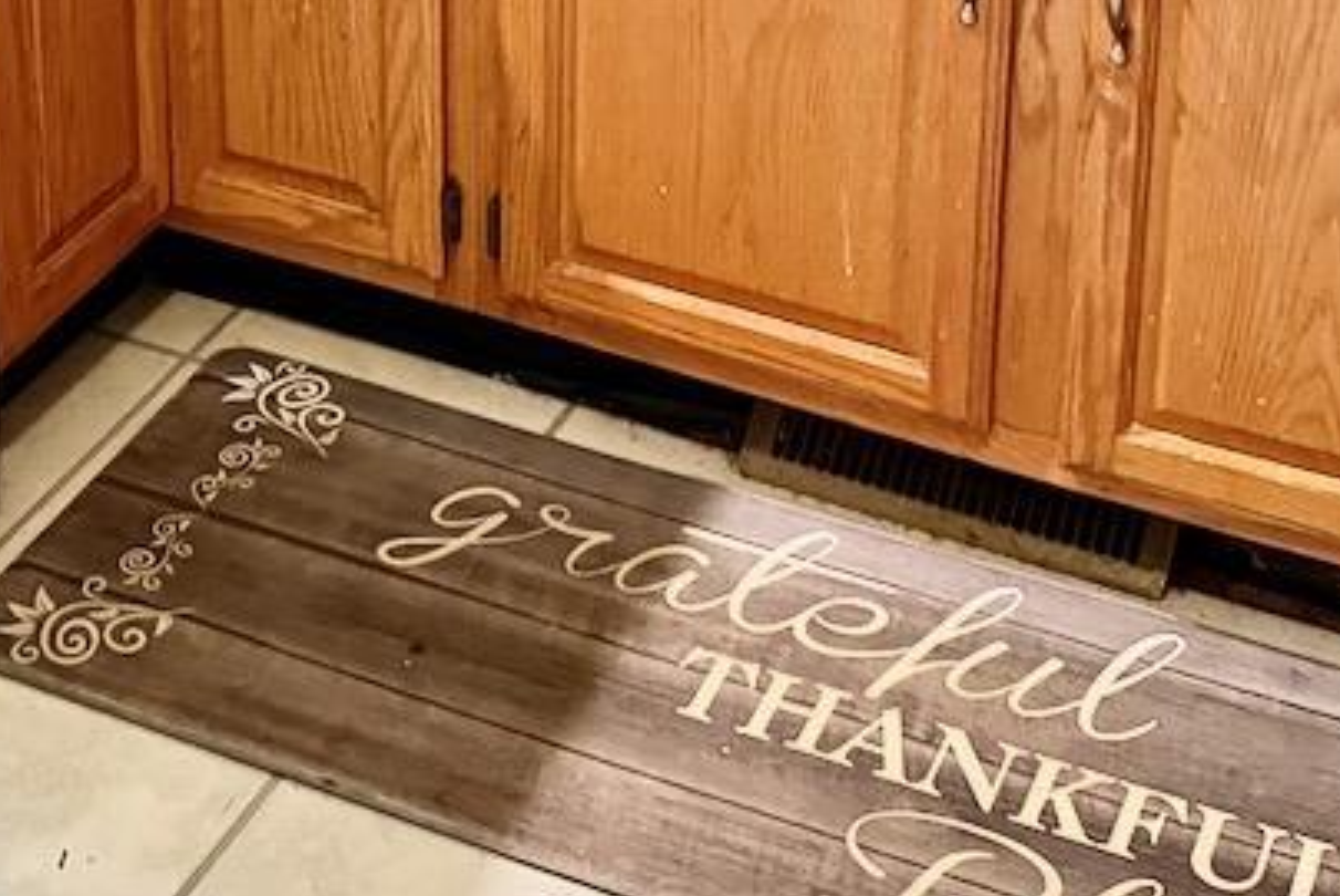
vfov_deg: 16.1
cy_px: -375
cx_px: 381
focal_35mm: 79
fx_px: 2943
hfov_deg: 25.4
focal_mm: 6.76
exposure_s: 1/30
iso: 1000
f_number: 1.78
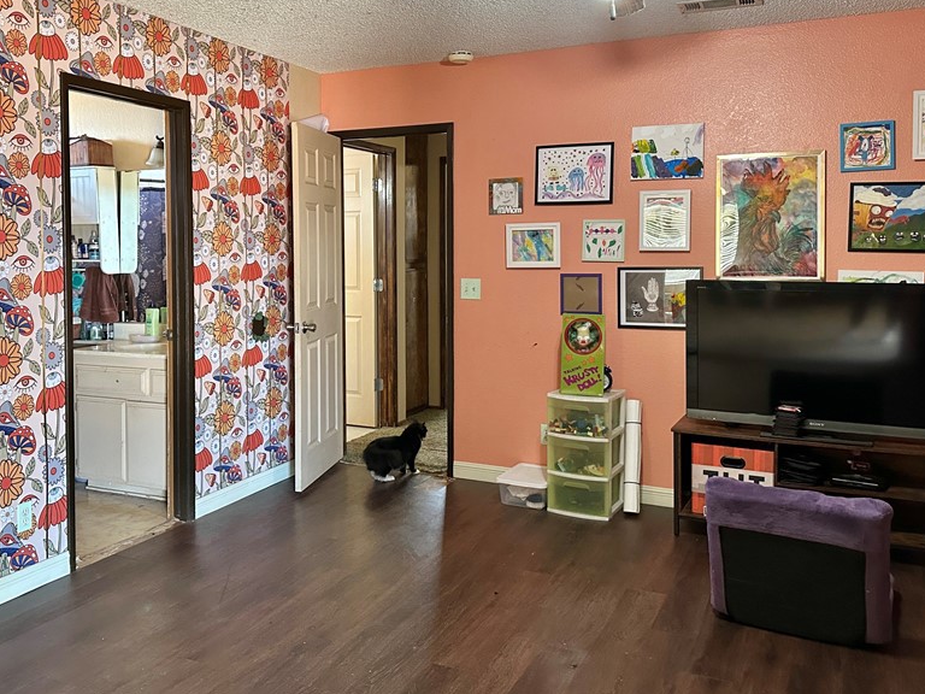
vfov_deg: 43.9
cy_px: 274
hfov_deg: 56.6
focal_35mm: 32
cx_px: 402
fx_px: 855
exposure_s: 1/60
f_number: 1.78
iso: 500
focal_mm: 6.86
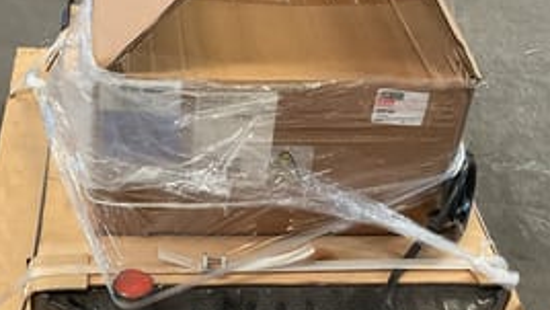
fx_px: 861
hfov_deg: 35.4
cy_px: 161
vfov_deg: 20.4
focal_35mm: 59
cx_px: 244
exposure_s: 1/50
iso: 125
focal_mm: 3
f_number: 1.8
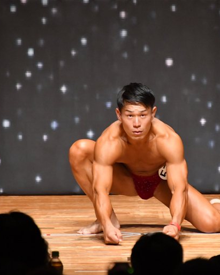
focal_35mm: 637
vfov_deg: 3.0
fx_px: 5186
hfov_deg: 2.4
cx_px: 174
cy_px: 138
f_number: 5.6
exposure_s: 1/400
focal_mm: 300
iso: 6400
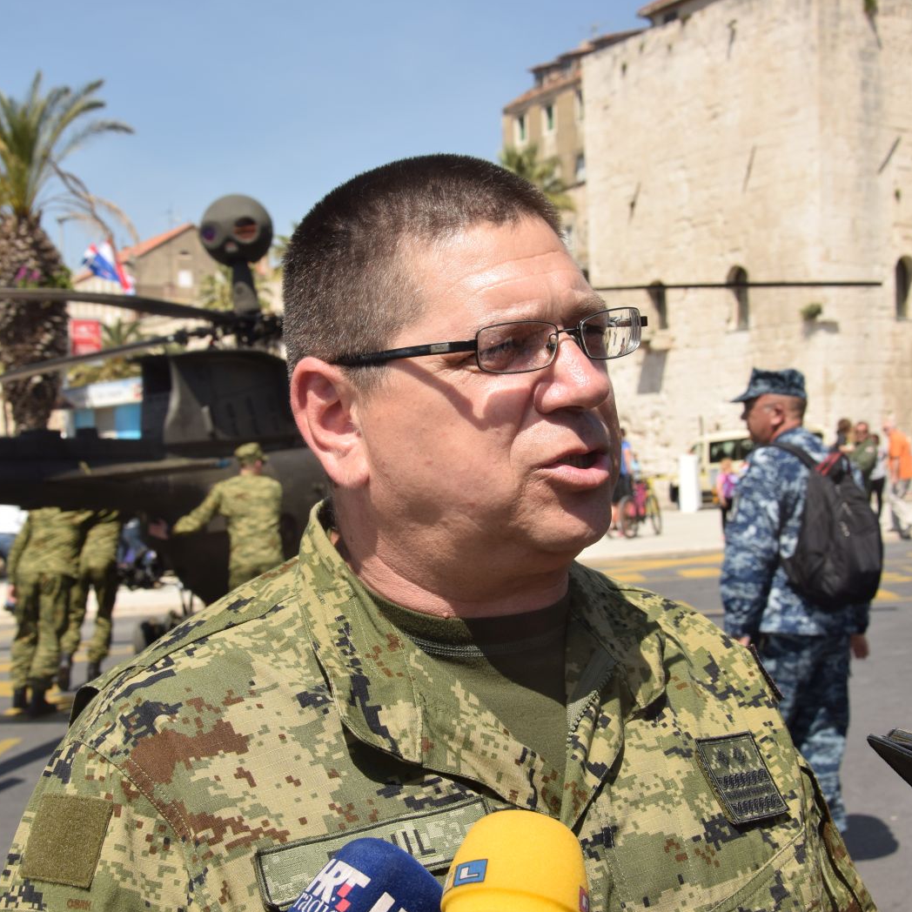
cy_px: 461
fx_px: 1450
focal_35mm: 49
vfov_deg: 34.9
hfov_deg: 34.9
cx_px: 460
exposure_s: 1/320
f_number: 9
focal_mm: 25
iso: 100
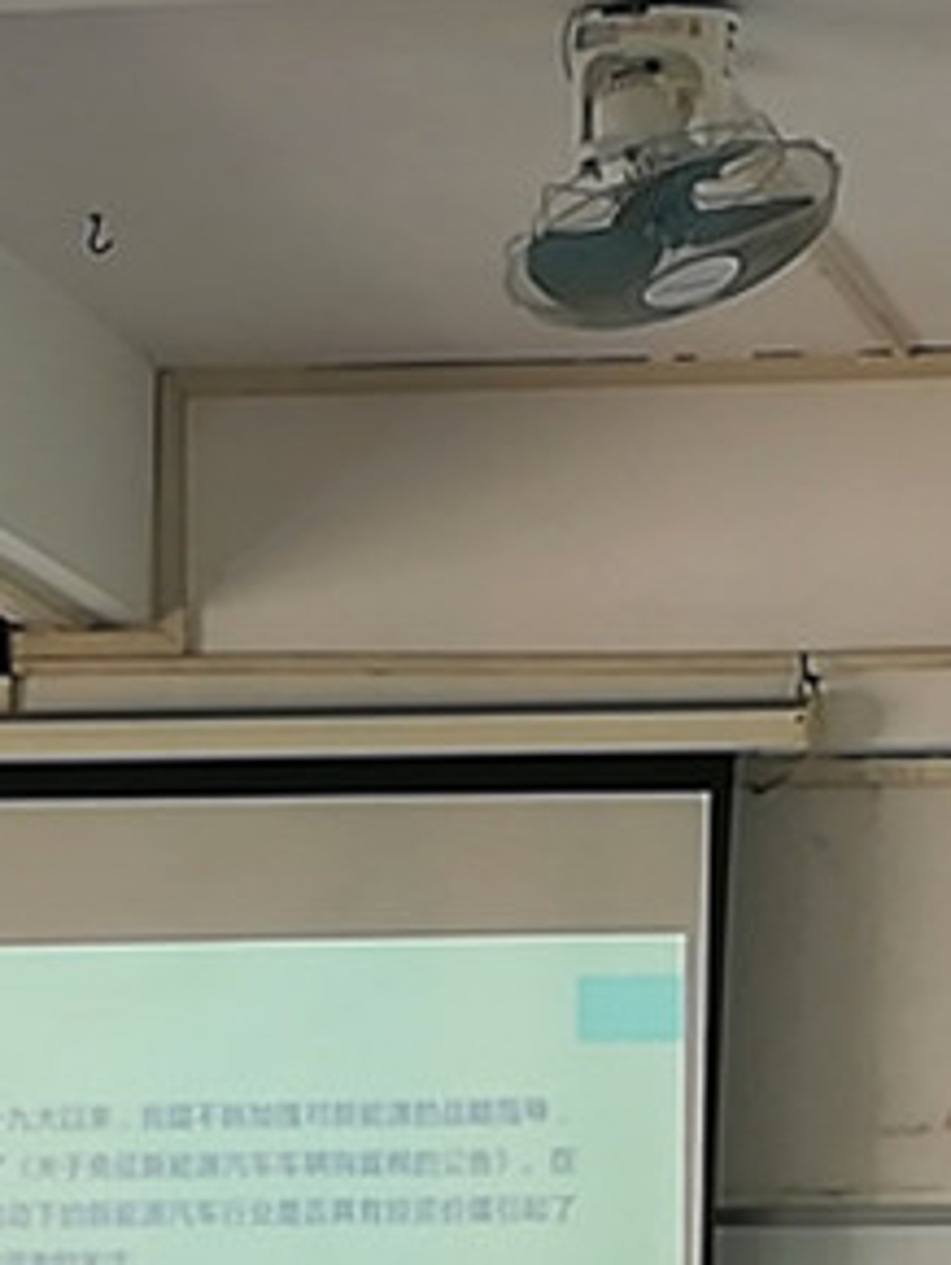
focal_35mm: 180
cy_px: 1289
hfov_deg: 8.2
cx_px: 1082
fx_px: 6584
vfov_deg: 10.9
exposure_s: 1/50
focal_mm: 3.83
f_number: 2.2
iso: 80
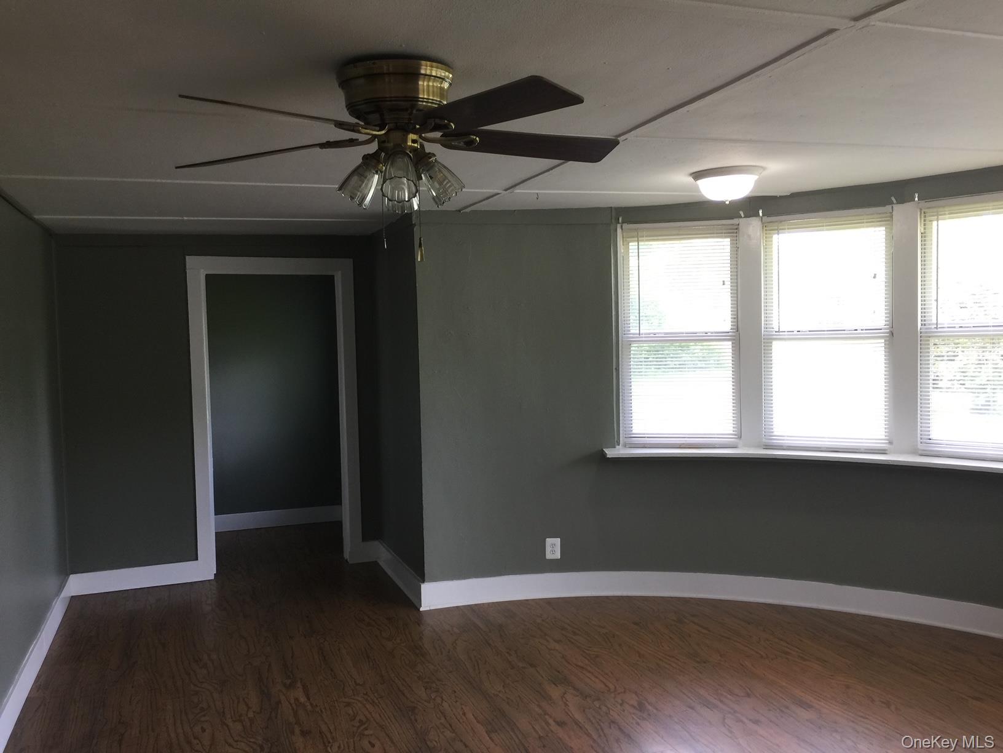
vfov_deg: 48.2
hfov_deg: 61.7
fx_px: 840
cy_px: 376
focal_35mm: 29
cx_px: 502
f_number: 2.2
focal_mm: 4.15
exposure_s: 1/30
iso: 32
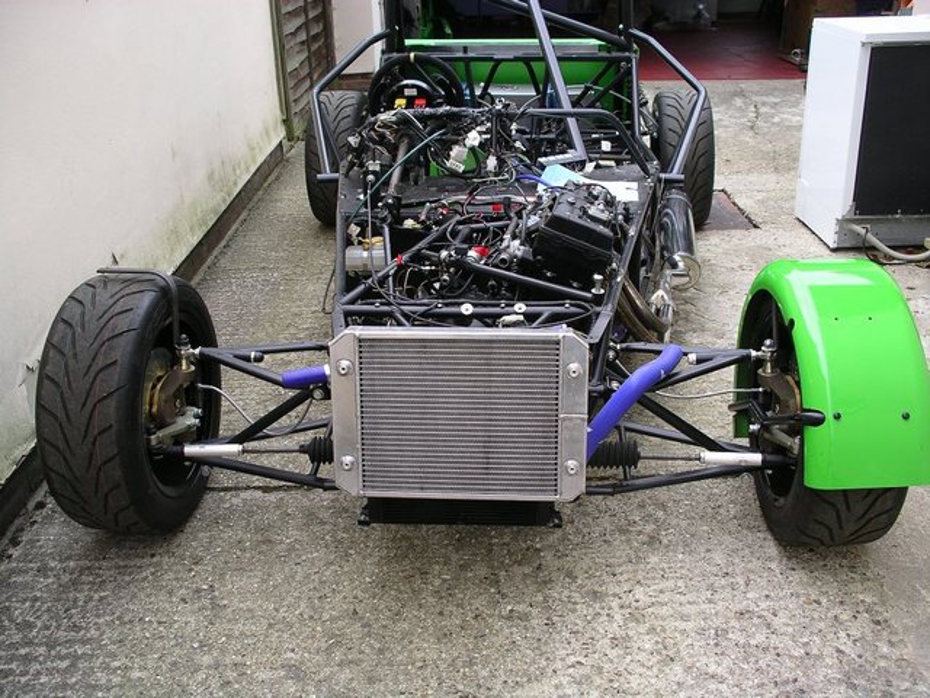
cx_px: 465
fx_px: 994
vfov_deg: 38.7
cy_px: 349
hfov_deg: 50.1
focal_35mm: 37
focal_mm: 7.8
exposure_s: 1/195
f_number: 3.2
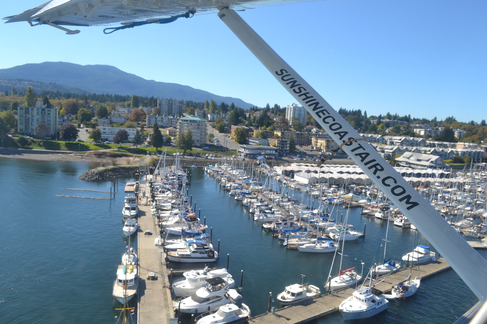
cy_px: 162
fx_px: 365
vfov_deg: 47.9
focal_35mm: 27
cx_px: 244
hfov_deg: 67.4
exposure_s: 1/250
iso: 100
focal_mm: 18
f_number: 8
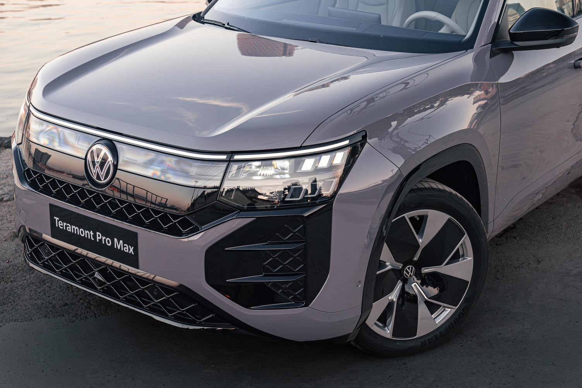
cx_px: 291
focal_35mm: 56
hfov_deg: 35.6
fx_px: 906
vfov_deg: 24.2
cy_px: 194
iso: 1250
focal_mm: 56
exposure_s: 1/160
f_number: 6.3
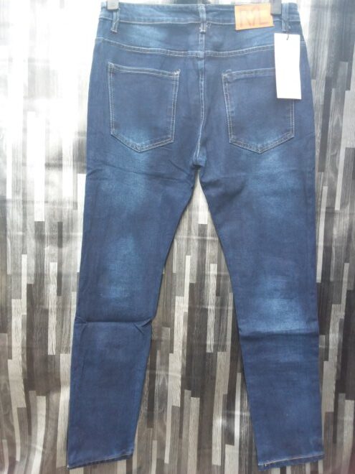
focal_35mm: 27
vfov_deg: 65.3
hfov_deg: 51.4
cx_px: 178
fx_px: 369
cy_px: 237
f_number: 1.9
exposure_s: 1/120
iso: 40
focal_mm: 2.91
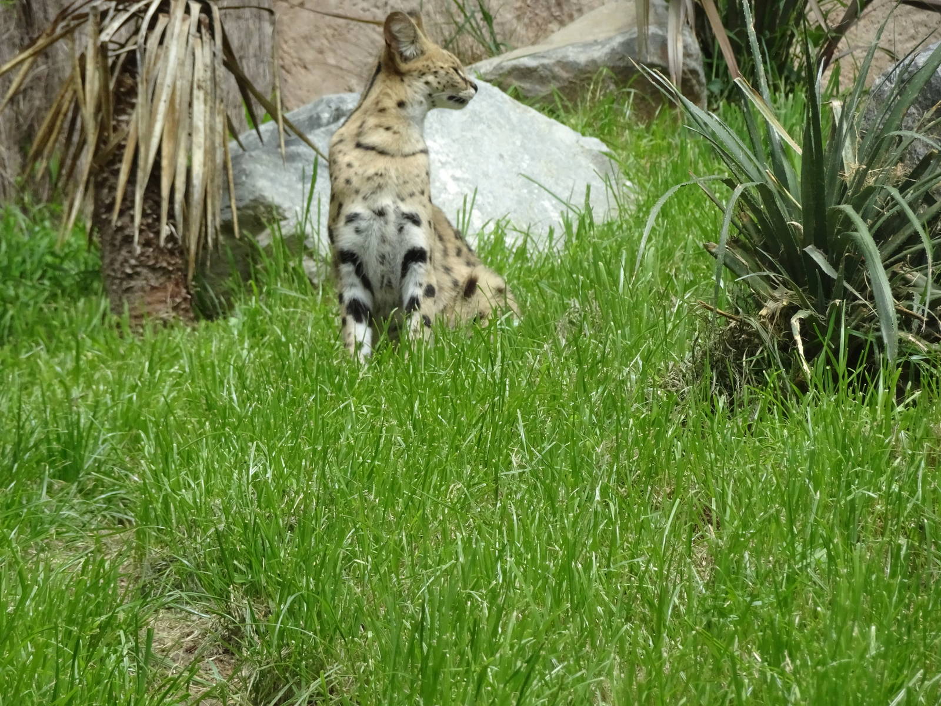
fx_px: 7122
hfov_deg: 7.6
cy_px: 353
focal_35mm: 262
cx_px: 470
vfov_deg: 5.7
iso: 400
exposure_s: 1/500
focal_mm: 44.78
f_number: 6.3
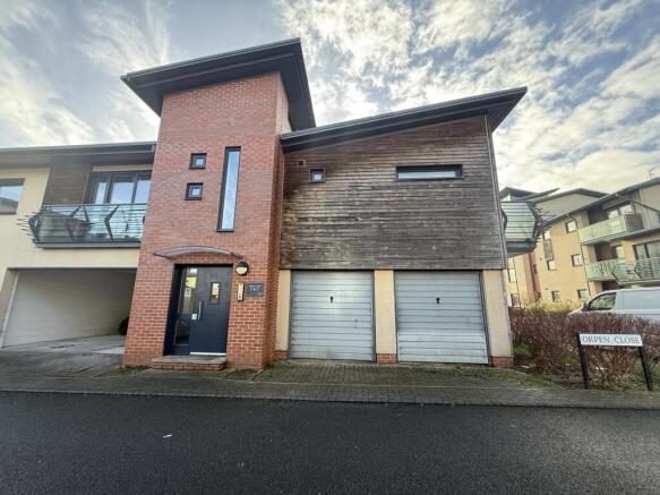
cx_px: 330
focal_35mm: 14
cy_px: 248
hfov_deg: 102.1
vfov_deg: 85.7
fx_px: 267
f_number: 2.2
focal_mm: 2.22
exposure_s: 1/144
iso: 50
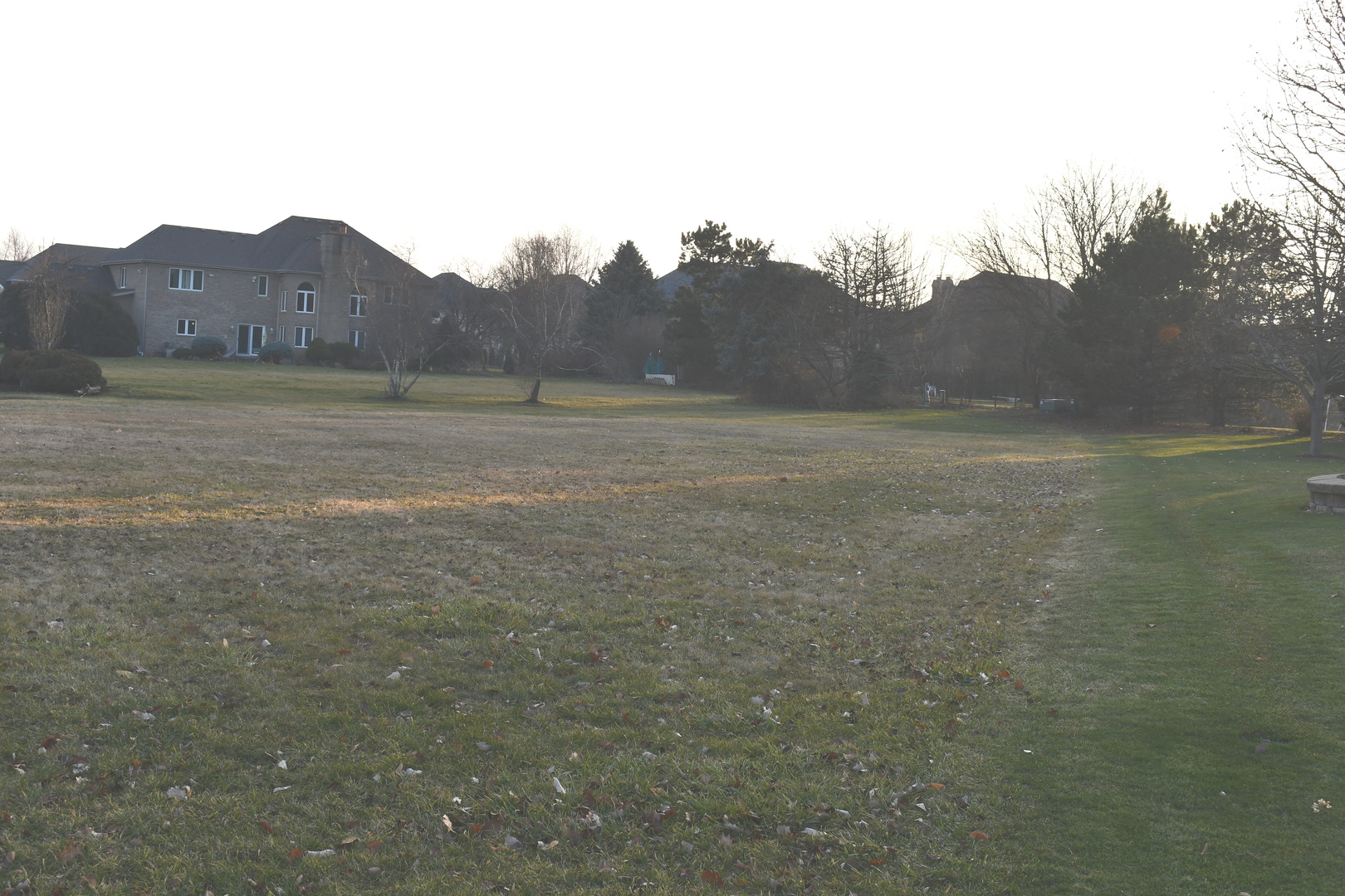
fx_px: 1606
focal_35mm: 43
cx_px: 672
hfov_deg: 45.4
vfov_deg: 31.2
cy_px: 448
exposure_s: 1/250
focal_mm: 29
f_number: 8
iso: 200
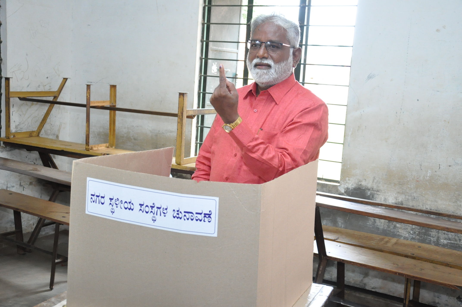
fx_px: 615
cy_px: 154
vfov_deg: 28.0
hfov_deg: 41.2
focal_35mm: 48
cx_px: 231
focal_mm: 32
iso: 3200
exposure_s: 1/125
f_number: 6.3
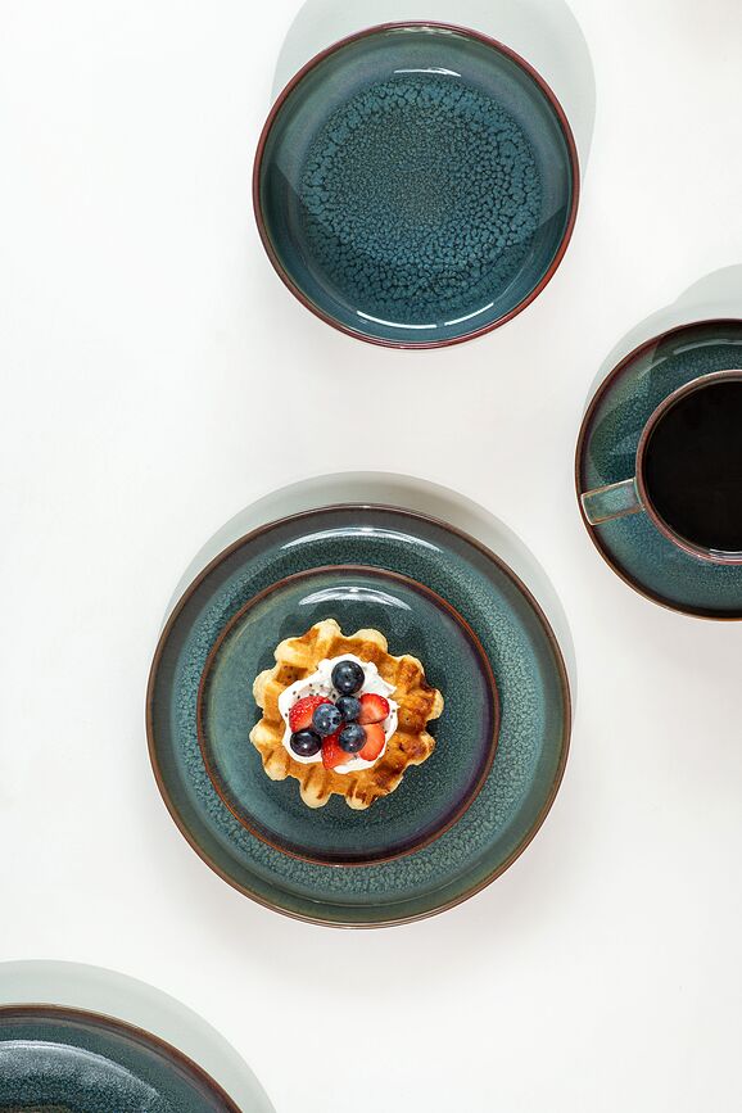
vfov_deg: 23.9
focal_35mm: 85
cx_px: 371
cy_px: 556
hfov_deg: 16.1
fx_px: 2628
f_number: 6.3
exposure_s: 1/6
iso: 100
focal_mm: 85
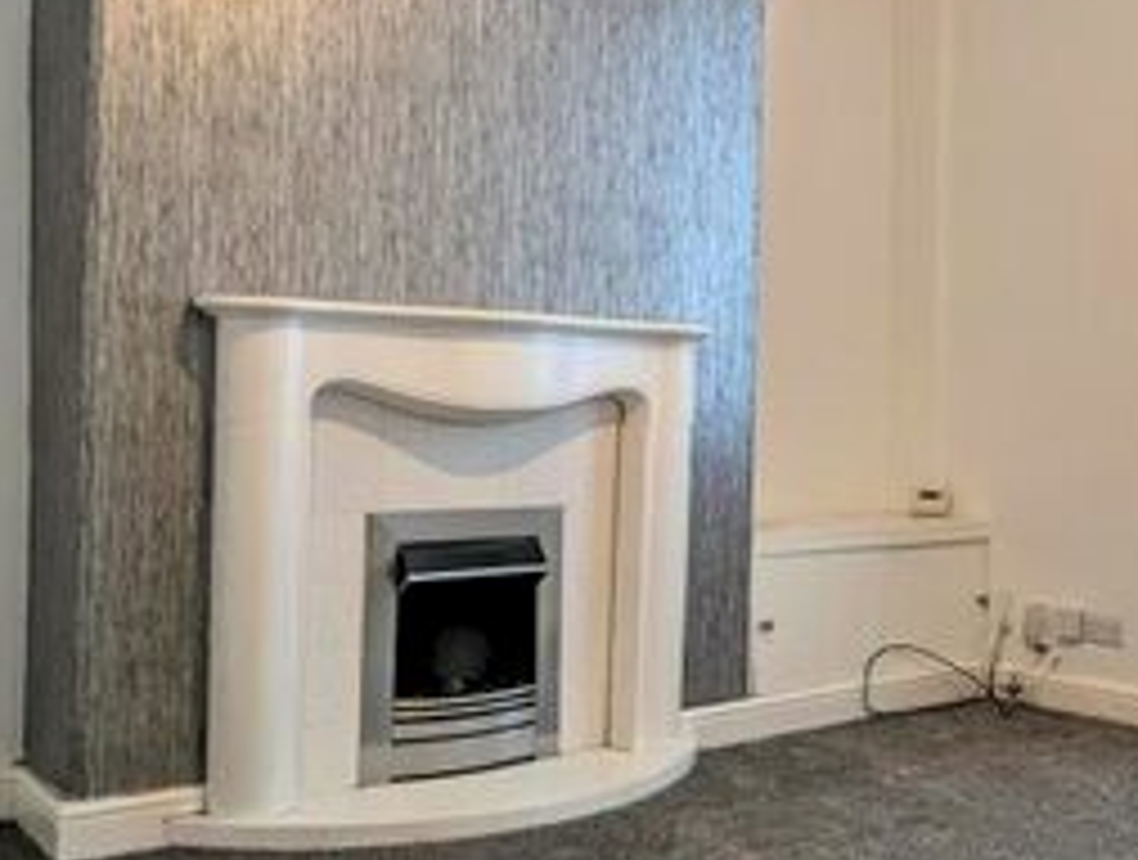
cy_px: 398
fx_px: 1450
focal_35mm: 44
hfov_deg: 41.5
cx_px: 866
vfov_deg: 33.0
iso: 50
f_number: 2.2
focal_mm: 2.35
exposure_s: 1/37.8
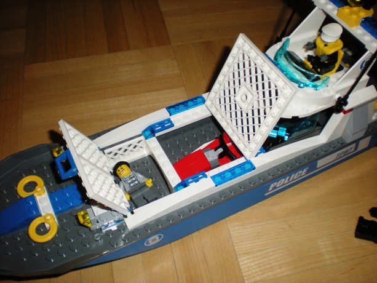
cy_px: 142
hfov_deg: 49.0
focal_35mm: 38
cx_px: 188
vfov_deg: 37.7
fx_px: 414
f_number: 3.1
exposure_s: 1/60
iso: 64
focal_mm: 6.3
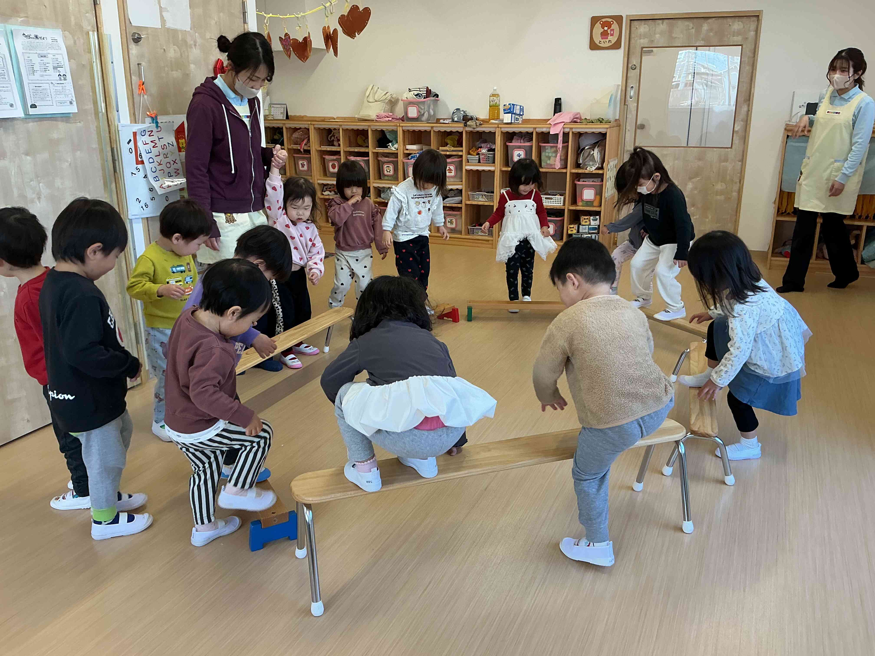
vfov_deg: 48.2
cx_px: 438
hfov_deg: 61.7
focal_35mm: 29
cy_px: 328
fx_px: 733
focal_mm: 3
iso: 50
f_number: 1.8
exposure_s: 1/120
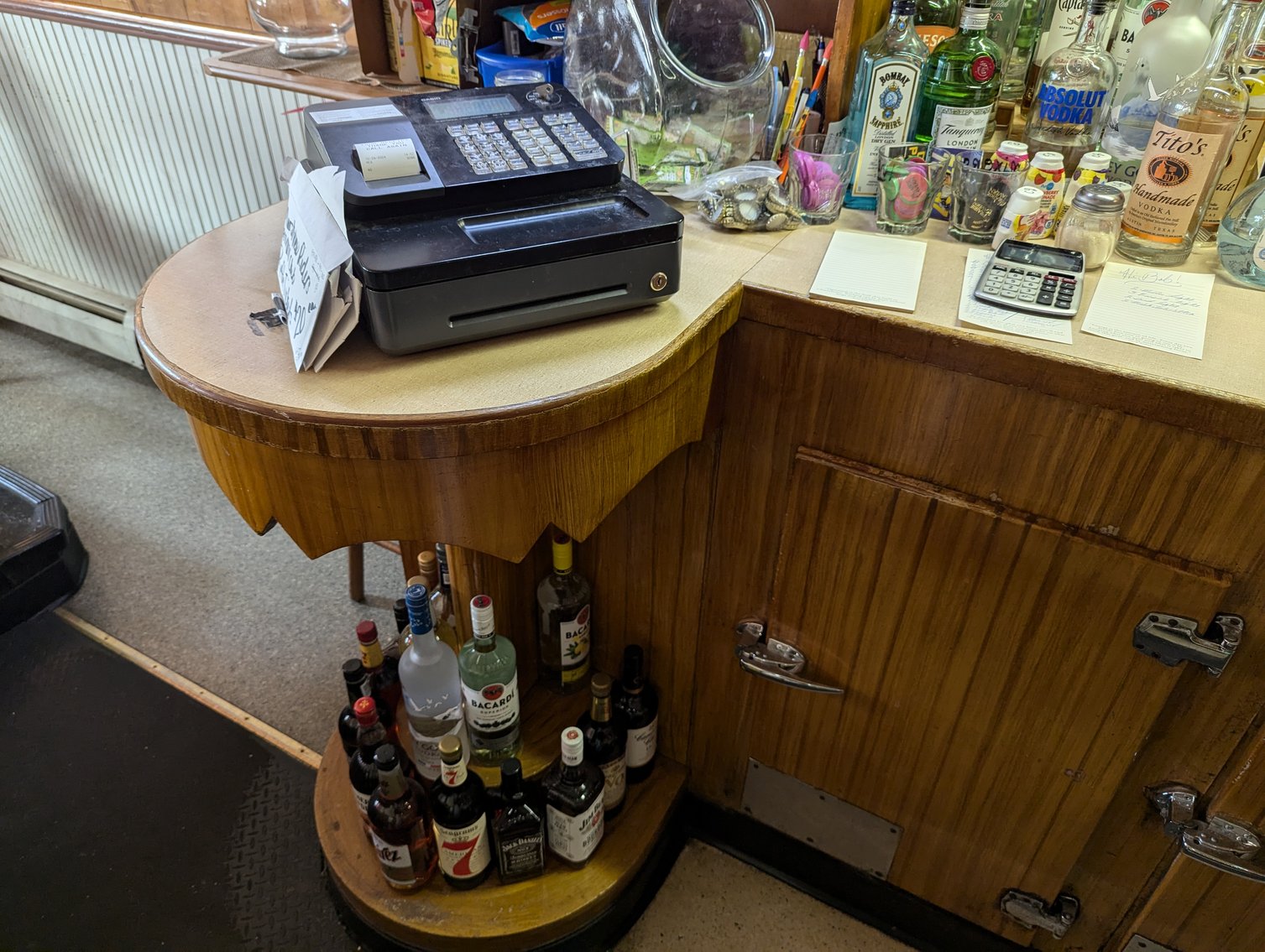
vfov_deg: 56.9
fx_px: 878
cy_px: 476
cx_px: 632
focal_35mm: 24
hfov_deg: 71.5
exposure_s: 1/24
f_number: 1.85
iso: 140
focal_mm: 6.81
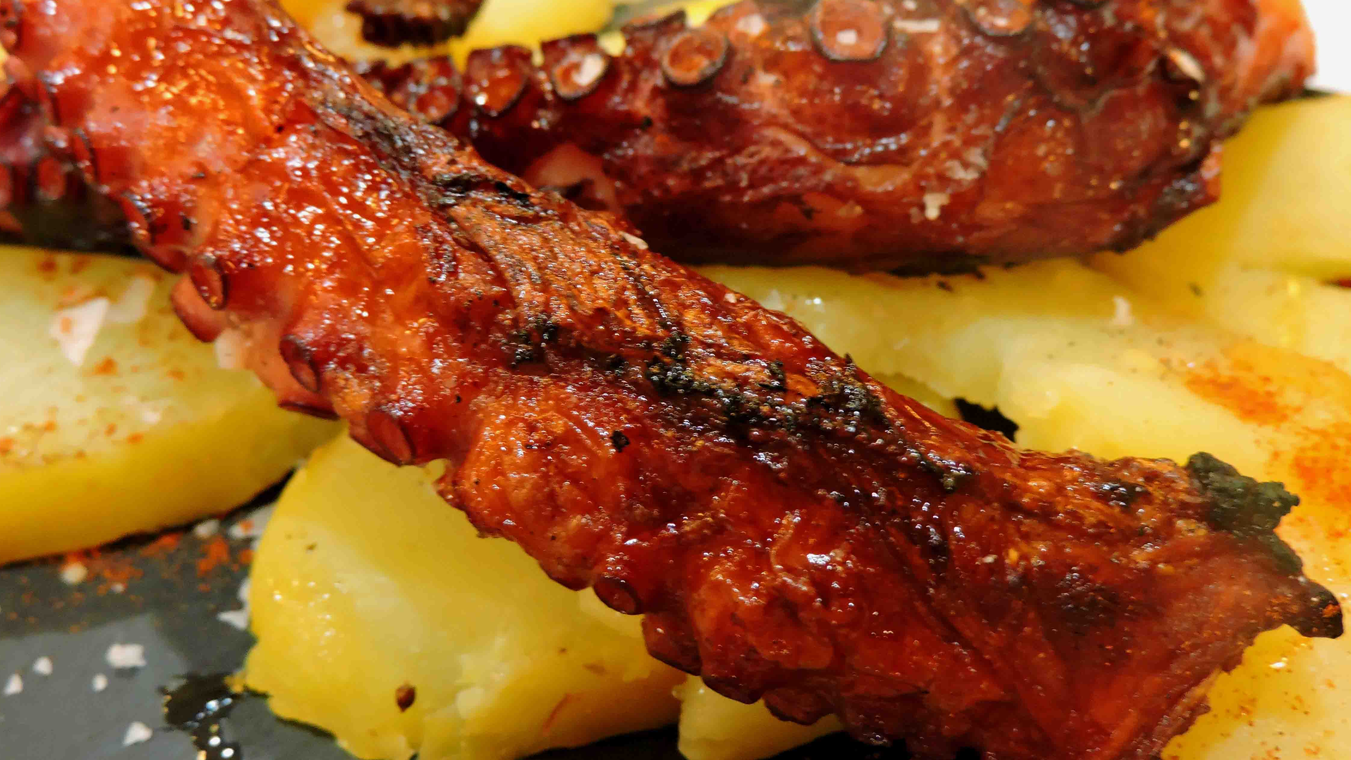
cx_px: 682
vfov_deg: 30.4
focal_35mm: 39
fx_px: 1397
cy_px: 343
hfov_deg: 51.6
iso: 800
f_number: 3.3
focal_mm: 6.2
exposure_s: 1/8
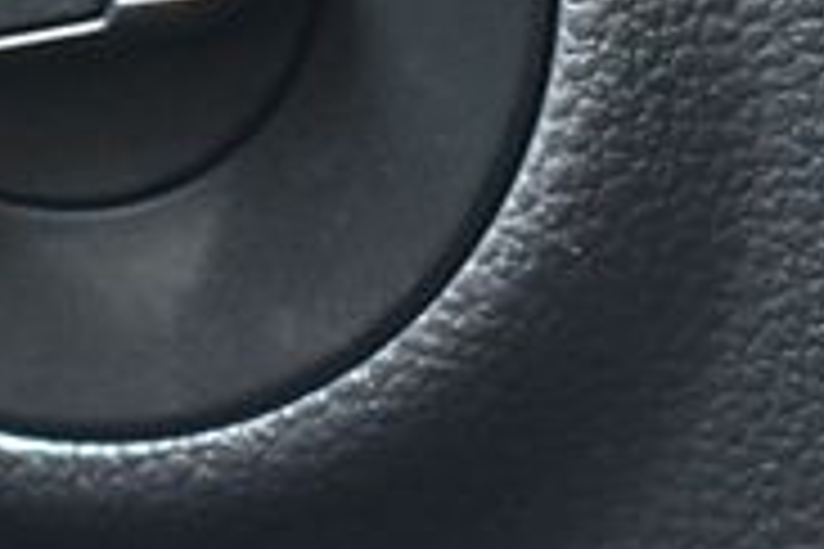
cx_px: 171
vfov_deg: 4.8
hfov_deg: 7.2
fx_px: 6569
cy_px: -58
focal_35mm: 287
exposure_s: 1/60
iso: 8000
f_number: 5.6
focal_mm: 55
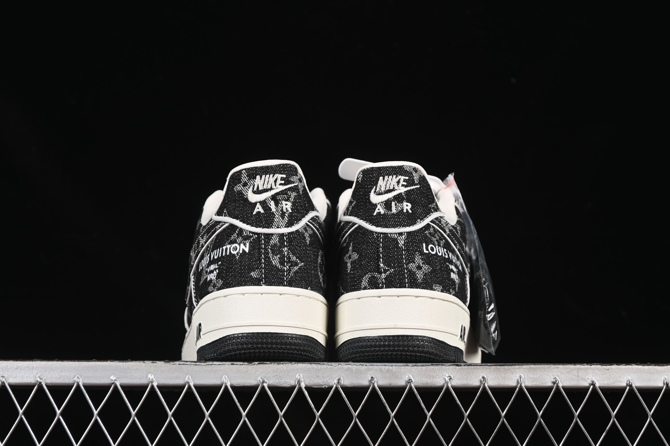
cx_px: 335
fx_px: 1396
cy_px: 223
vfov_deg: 18.2
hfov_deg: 27.0
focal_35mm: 75
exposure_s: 1/60
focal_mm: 50
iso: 160
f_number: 6.3
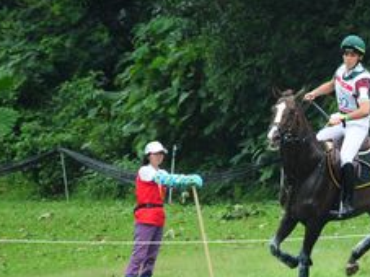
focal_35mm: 1084
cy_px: 186
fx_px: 11580
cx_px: 391
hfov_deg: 1.8
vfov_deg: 1.4
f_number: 5.6
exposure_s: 1/500
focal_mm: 400
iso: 640
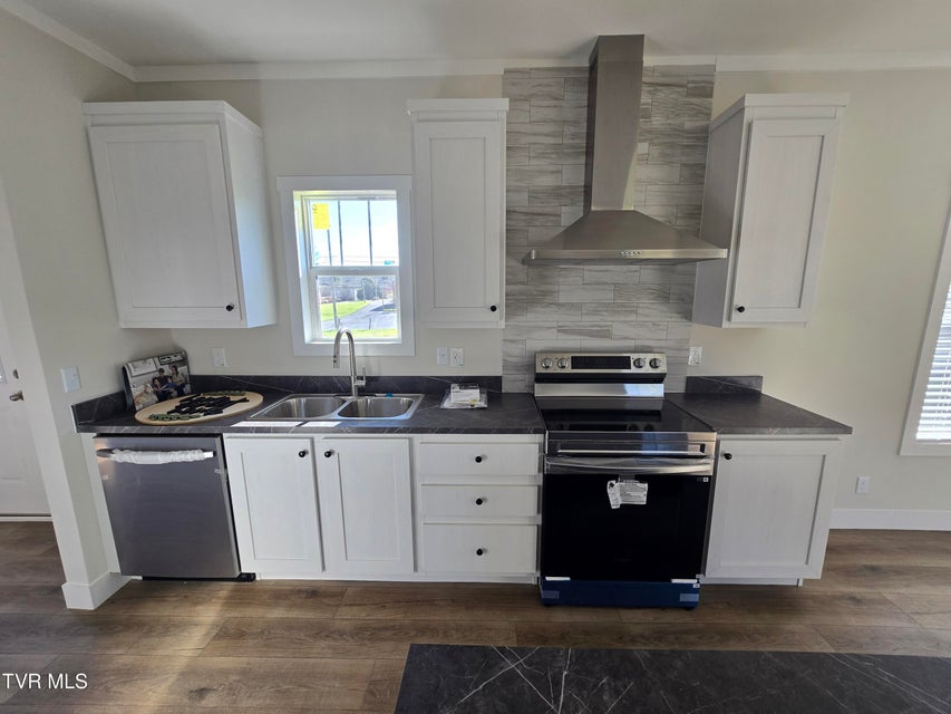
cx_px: 476
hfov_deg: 106.2
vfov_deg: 89.9
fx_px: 357
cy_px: 357
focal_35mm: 13
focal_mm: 2.2
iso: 50
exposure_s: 1/120
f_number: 2.2
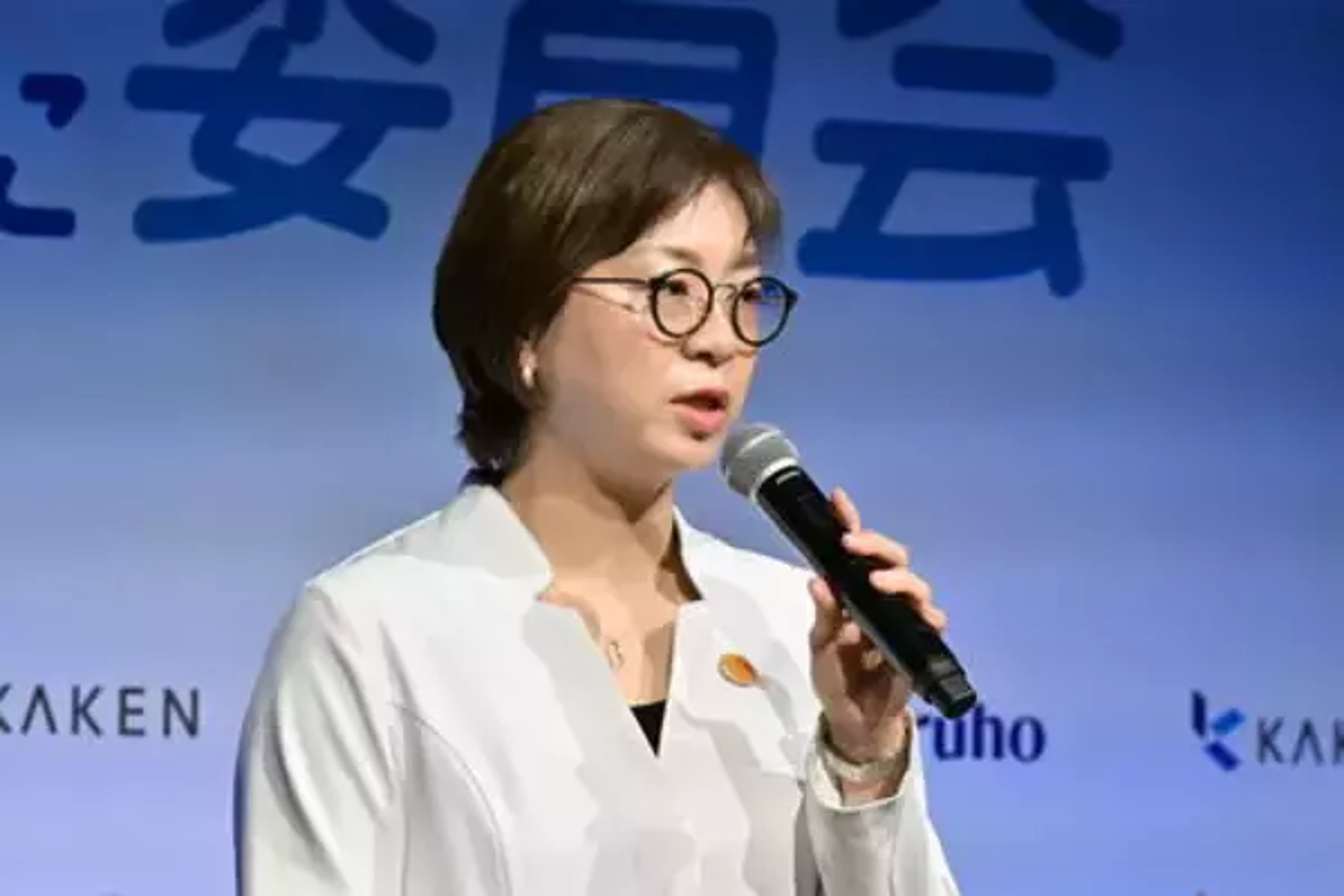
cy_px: 448
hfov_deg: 6.9
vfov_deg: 4.6
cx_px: 672
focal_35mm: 300
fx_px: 11199
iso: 2500
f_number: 8
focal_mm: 200
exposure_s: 1/640
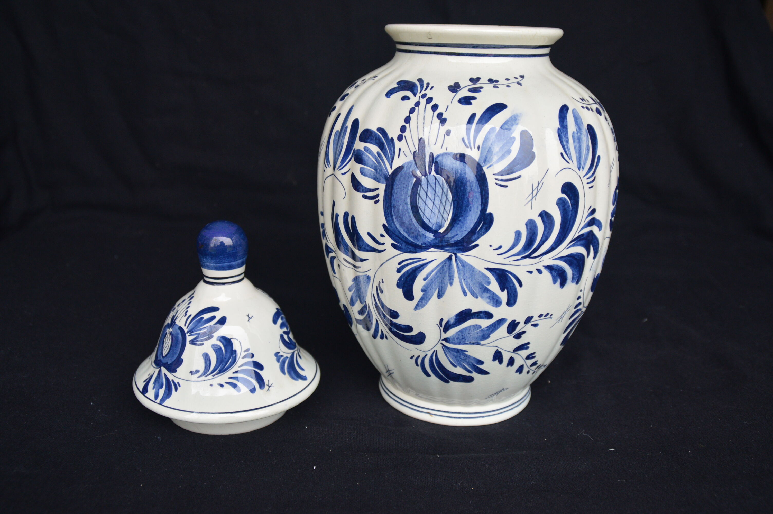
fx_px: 708
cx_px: 386
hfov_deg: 57.3
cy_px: 257
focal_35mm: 33
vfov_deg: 39.9
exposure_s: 1/80
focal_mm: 22
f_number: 4.5
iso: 400
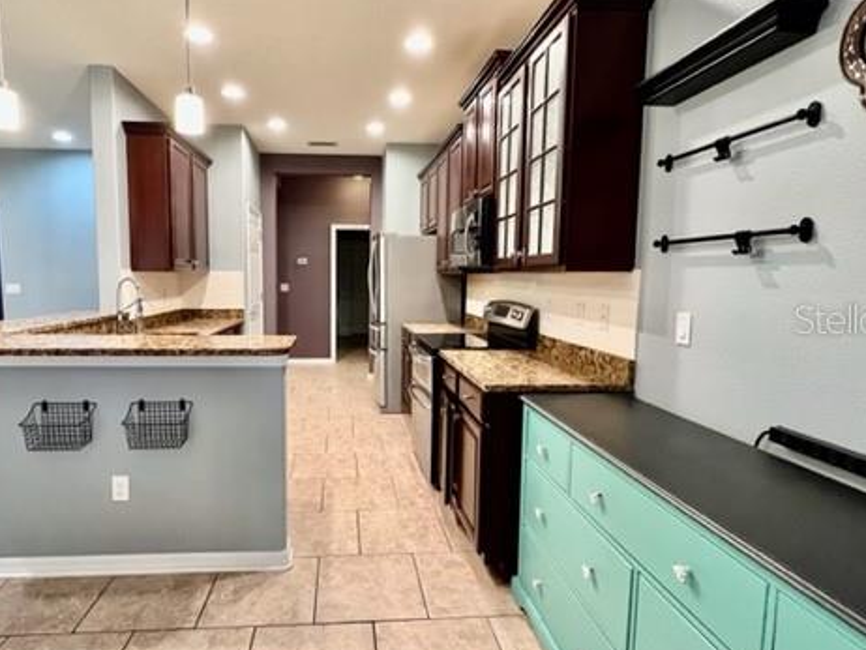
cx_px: 371
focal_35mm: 18
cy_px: 318
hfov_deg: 87.2
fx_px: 451
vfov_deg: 71.6
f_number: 1.8
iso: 400
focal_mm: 1.57
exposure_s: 1/60
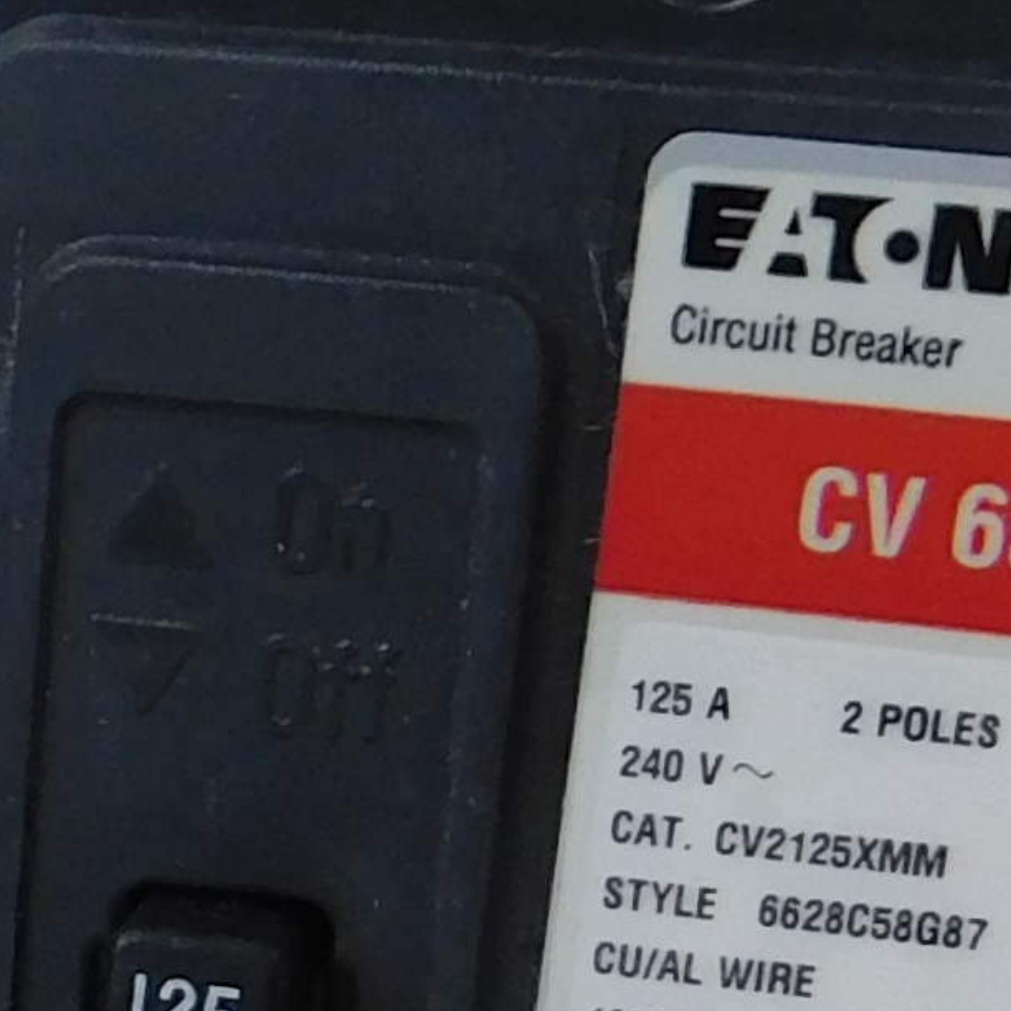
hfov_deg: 10.7
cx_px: -776
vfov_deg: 11.1
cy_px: 1412
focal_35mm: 153
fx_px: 5056
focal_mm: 4
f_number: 3
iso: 125
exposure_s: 1/50
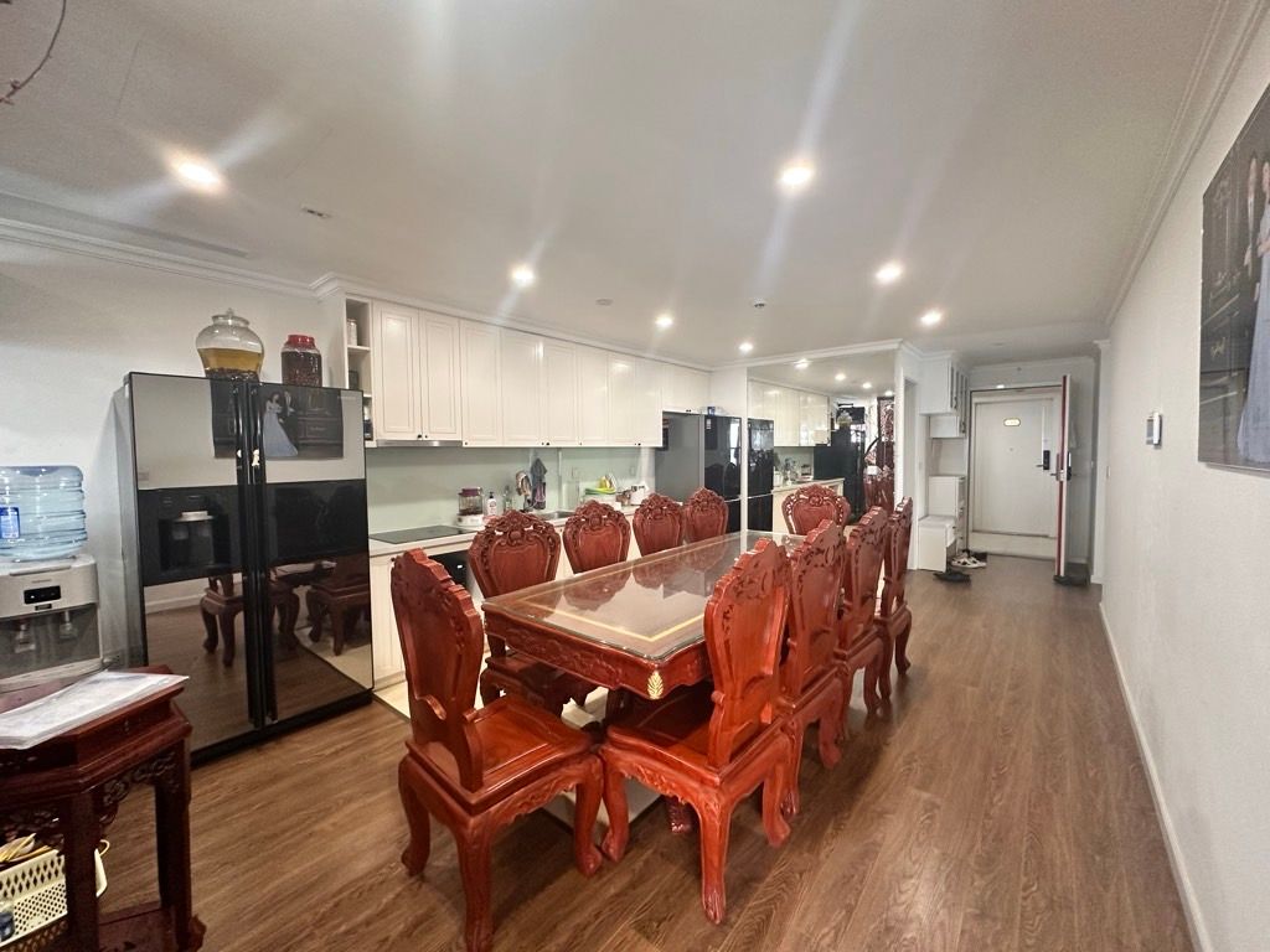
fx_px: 514
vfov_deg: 85.7
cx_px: 635
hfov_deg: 102.1
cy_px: 476
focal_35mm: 14
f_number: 2.2
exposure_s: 1/67
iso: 320
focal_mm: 2.22
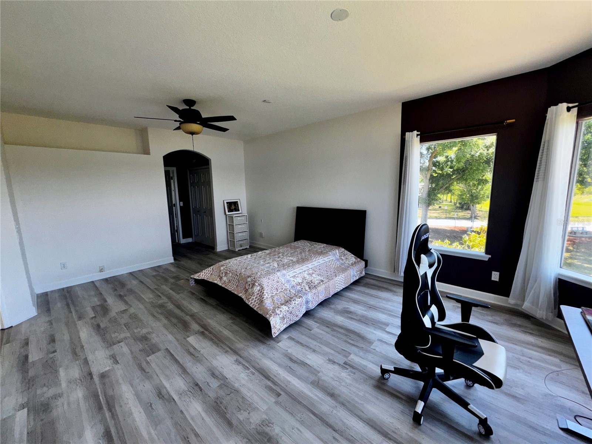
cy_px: 222
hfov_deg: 102.1
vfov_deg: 85.7
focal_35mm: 14
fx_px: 239
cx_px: 296
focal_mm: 2.22
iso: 32
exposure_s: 1/174
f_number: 2.2
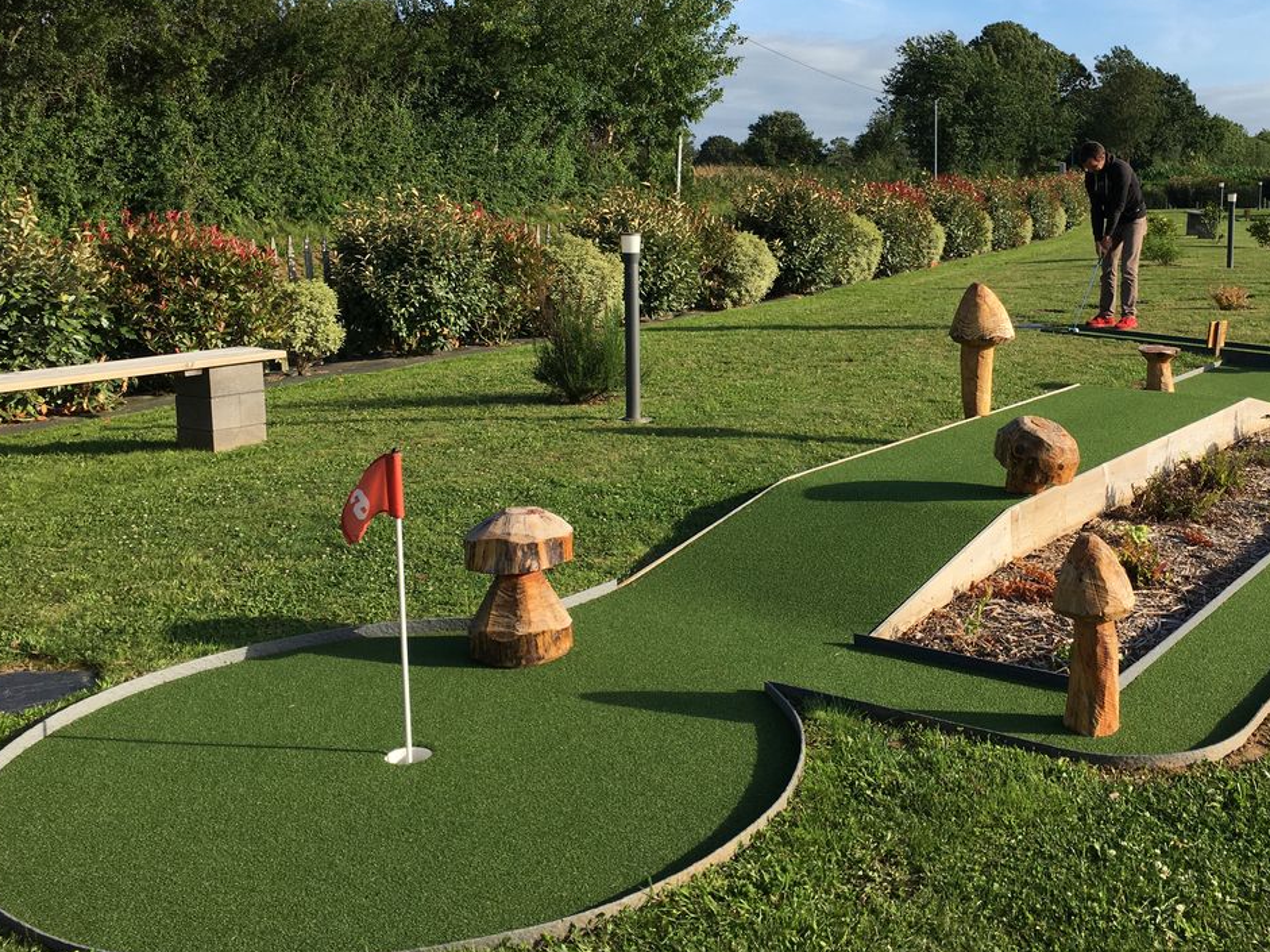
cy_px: 377
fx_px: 1357
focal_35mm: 37
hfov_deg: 49.8
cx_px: 769
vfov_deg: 38.5
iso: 25
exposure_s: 1/1148
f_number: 2.2
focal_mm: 4.15
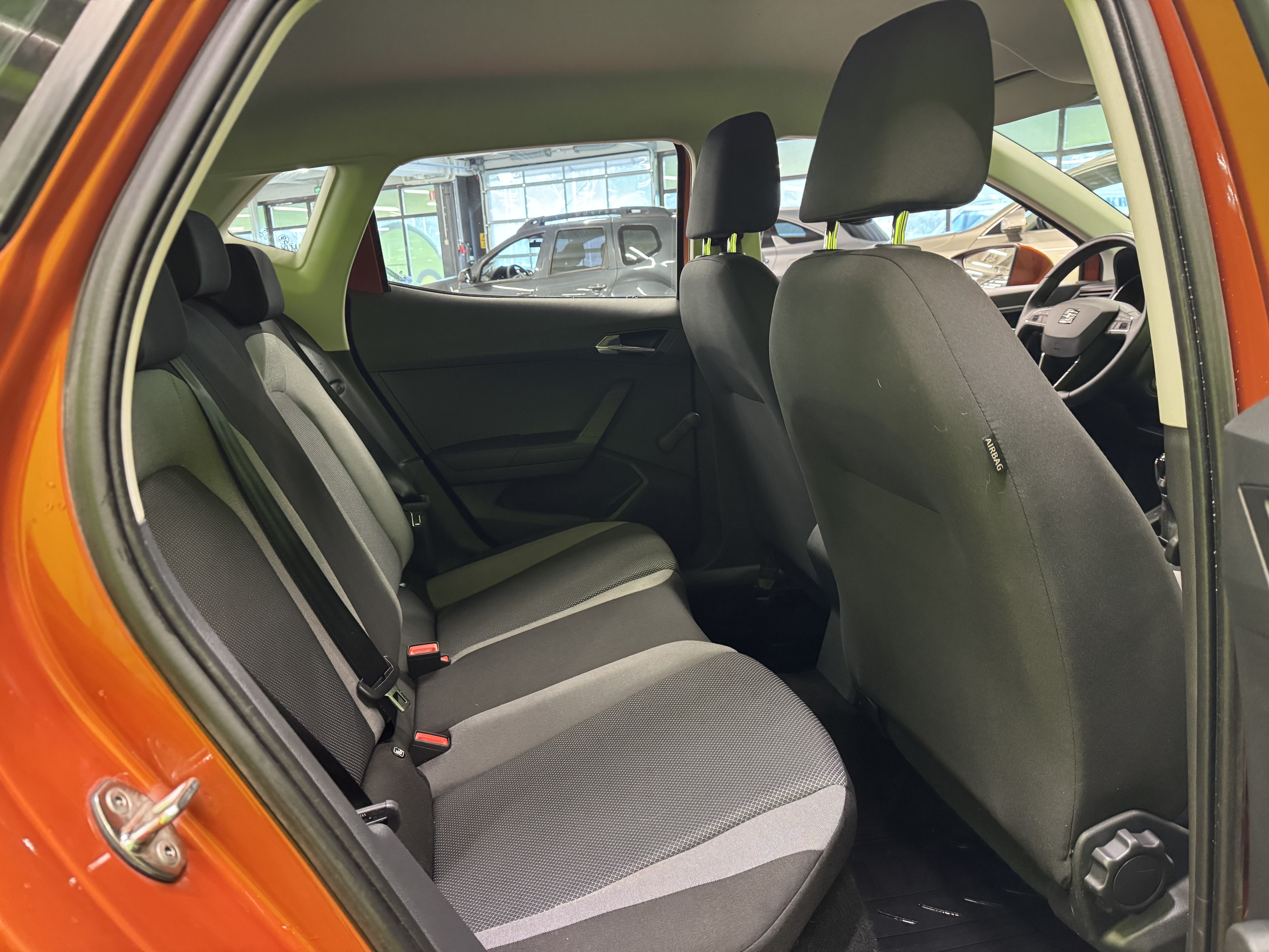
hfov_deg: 71.6
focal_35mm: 24
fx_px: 880
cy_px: 476
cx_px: 634
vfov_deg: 56.8
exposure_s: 1/50
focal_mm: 6.76
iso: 800
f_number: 1.78
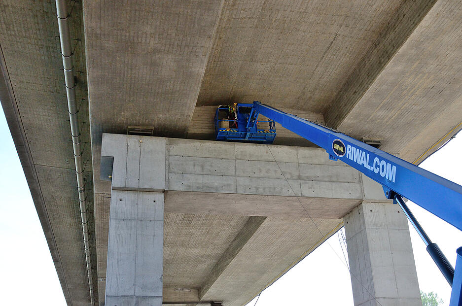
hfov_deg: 46.5
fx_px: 538
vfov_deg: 31.8
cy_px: 153
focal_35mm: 42
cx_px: 231
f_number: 13
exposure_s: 1/640
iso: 1000
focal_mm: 28
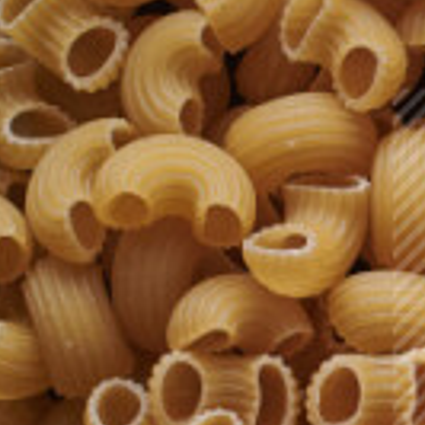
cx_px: 1189
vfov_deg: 6.7
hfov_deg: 6.4
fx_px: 3556
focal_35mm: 256
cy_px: 639
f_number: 8
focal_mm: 50
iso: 160
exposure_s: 1/100
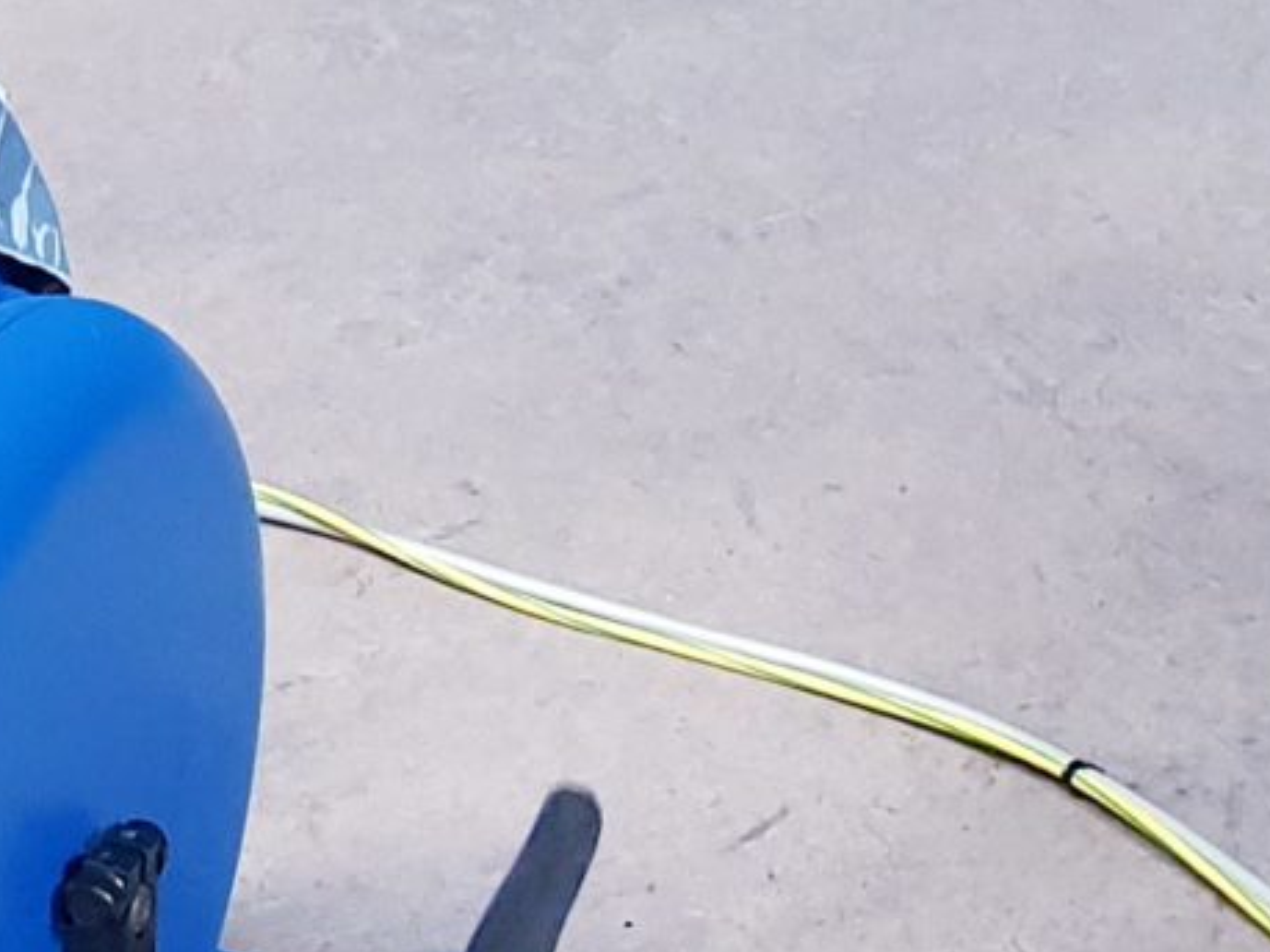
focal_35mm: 145
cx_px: 113
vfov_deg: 10.2
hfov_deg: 13.5
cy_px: 343
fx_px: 5318
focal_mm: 4.3
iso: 320
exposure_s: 1/50
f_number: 2.4
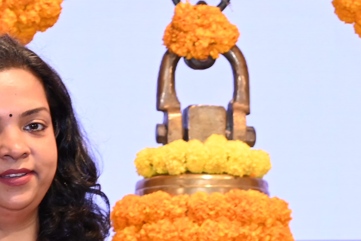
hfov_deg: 8.3
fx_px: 2487
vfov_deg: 5.5
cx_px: 239
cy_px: 365
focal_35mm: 248
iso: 1600
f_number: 5
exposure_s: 1/125
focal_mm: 68
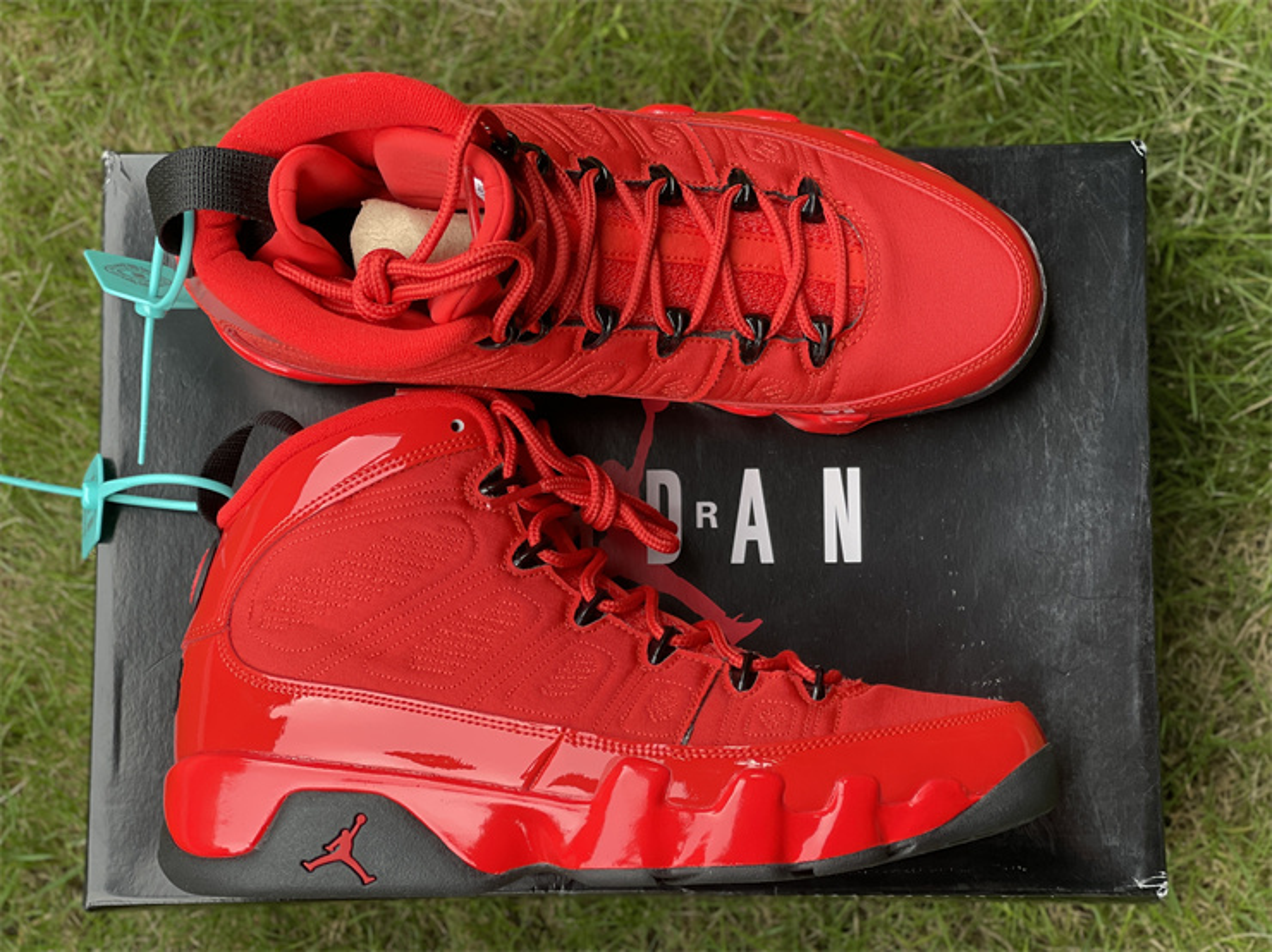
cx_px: 636
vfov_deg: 22.9
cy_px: 476
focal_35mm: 64
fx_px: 2350
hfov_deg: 30.3
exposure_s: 1/121
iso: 100
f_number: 2.2
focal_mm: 7.5
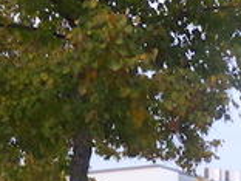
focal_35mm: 189
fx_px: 1316
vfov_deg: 7.6
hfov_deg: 10.5
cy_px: 325
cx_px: 97
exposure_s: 1/60
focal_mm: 7.8
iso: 400
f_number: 3.9
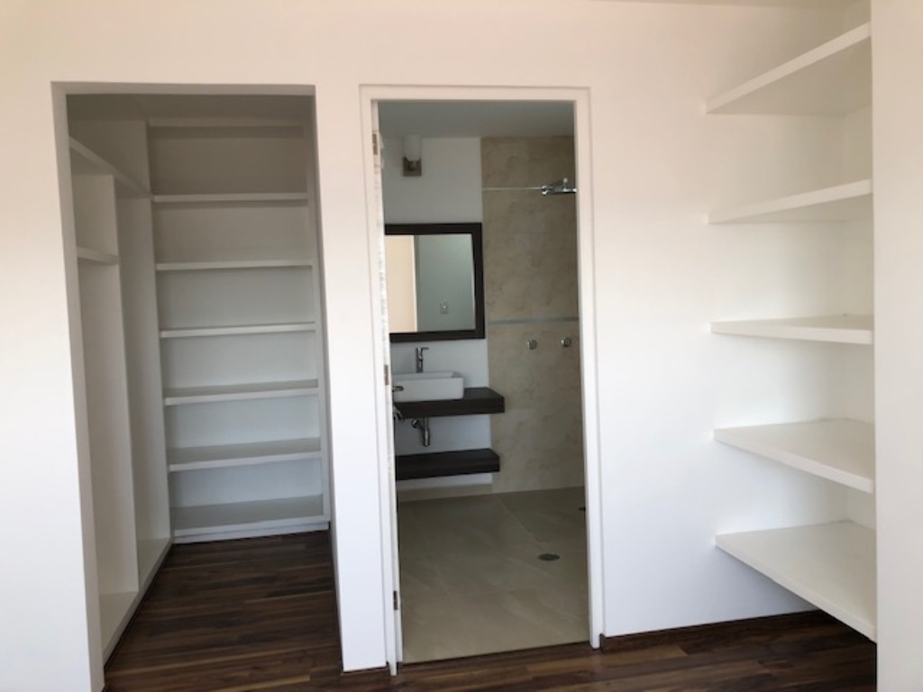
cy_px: 346
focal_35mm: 28
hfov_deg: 63.4
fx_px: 747
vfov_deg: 49.7
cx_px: 462
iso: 40
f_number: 1.8
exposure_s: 1/120
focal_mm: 3.99
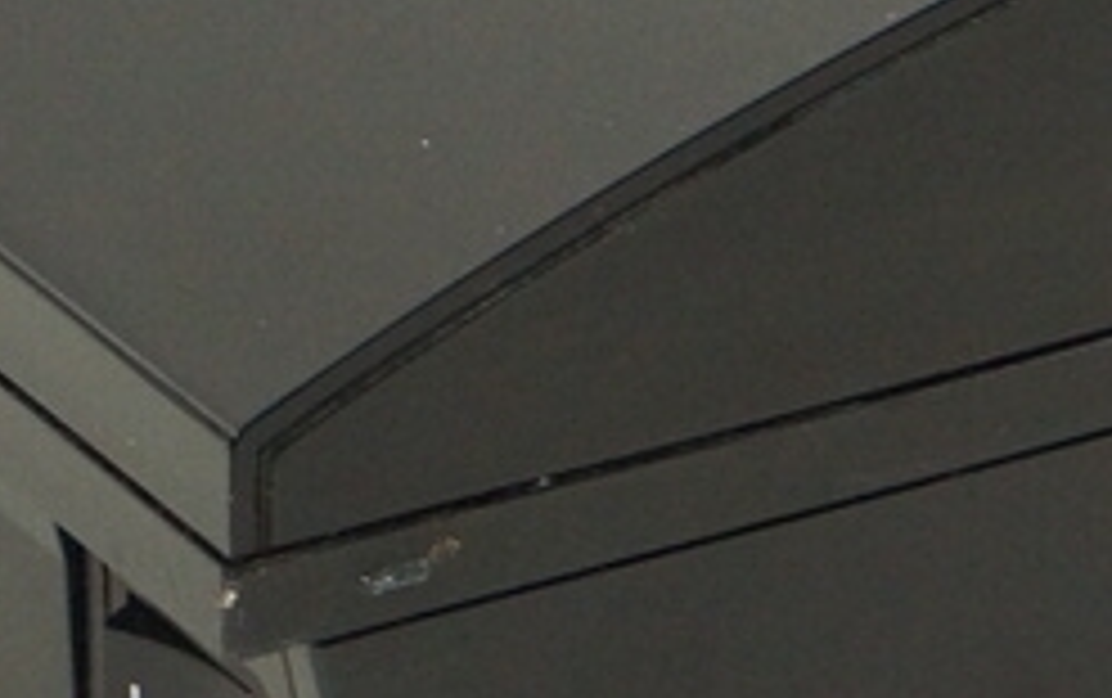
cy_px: -158
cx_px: 932
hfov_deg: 5.6
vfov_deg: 3.5
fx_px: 11256
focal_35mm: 371
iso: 1000
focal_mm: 50
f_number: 6.3
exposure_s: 1/80
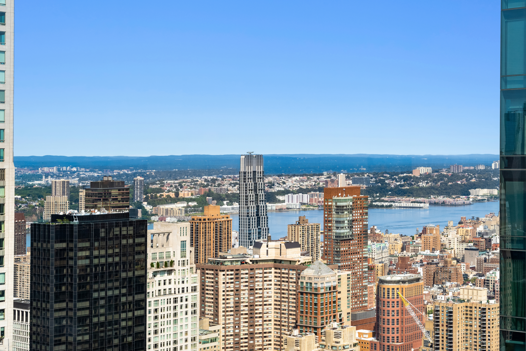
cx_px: 263
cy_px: 176
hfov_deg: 29.2
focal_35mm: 69
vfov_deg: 19.7
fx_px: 1008
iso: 2000
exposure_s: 1/640
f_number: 13
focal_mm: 69
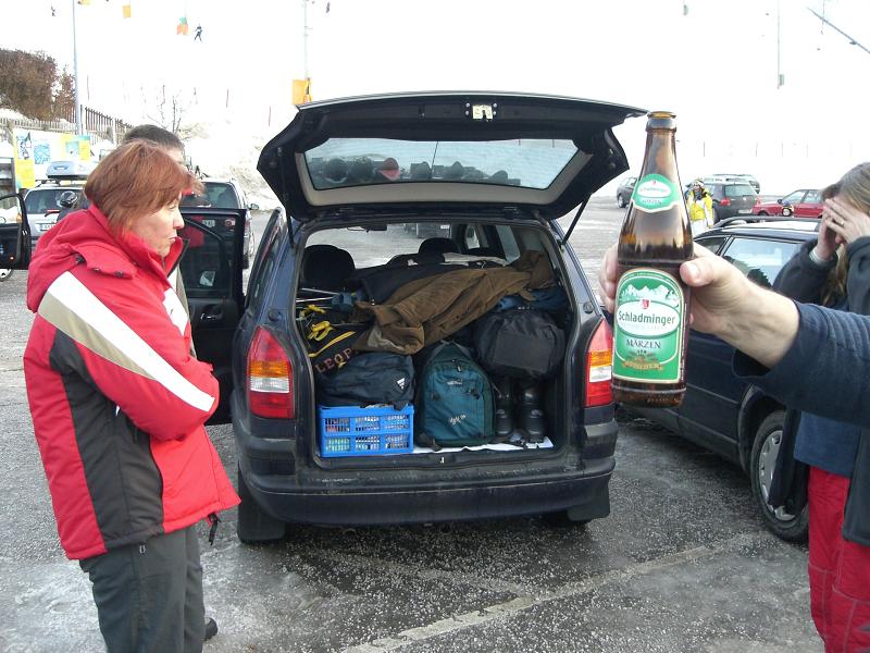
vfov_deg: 37.7
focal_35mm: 38
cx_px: 435
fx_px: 955
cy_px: 326
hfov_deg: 49.0
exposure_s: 1/60
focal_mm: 6.3
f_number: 3.1
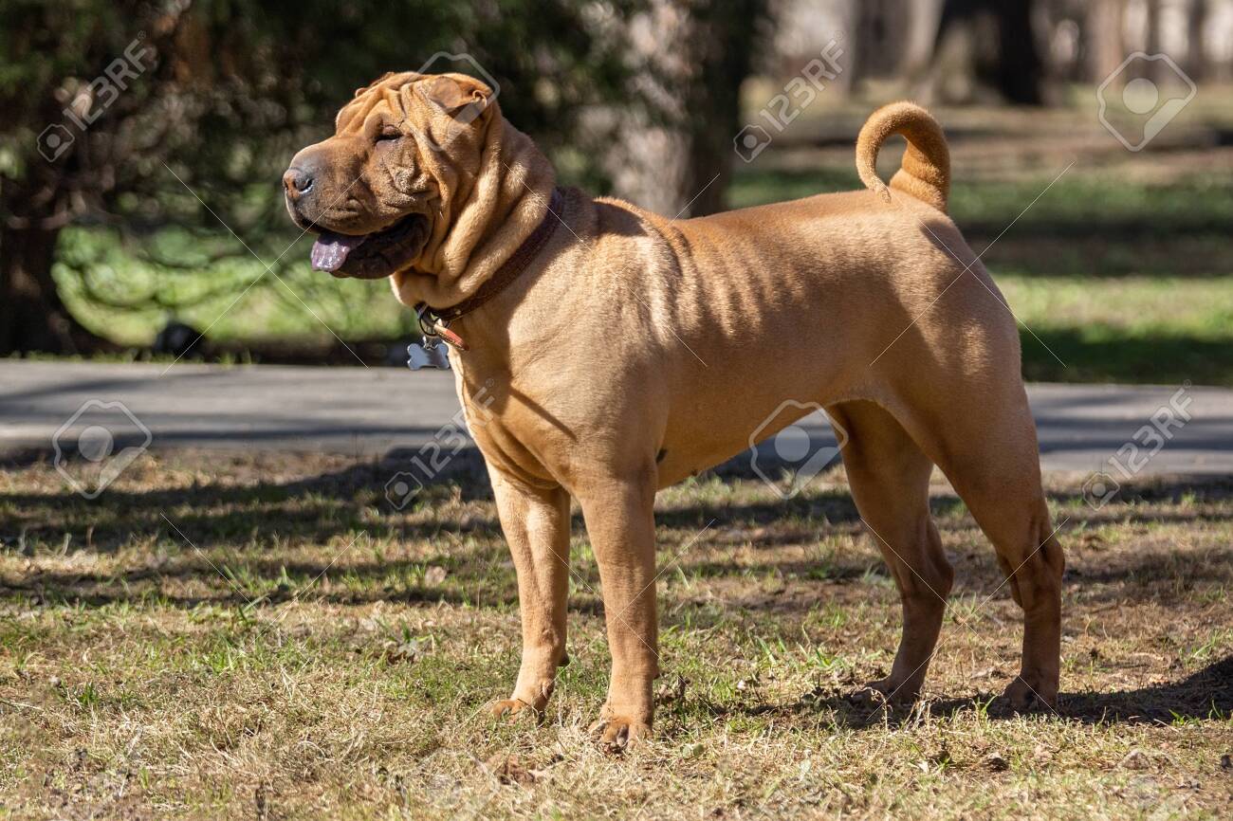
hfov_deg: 10.2
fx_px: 6933
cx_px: 616
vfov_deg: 6.8
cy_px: 410
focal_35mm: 202
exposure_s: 1/800
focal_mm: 135
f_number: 5.6
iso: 320
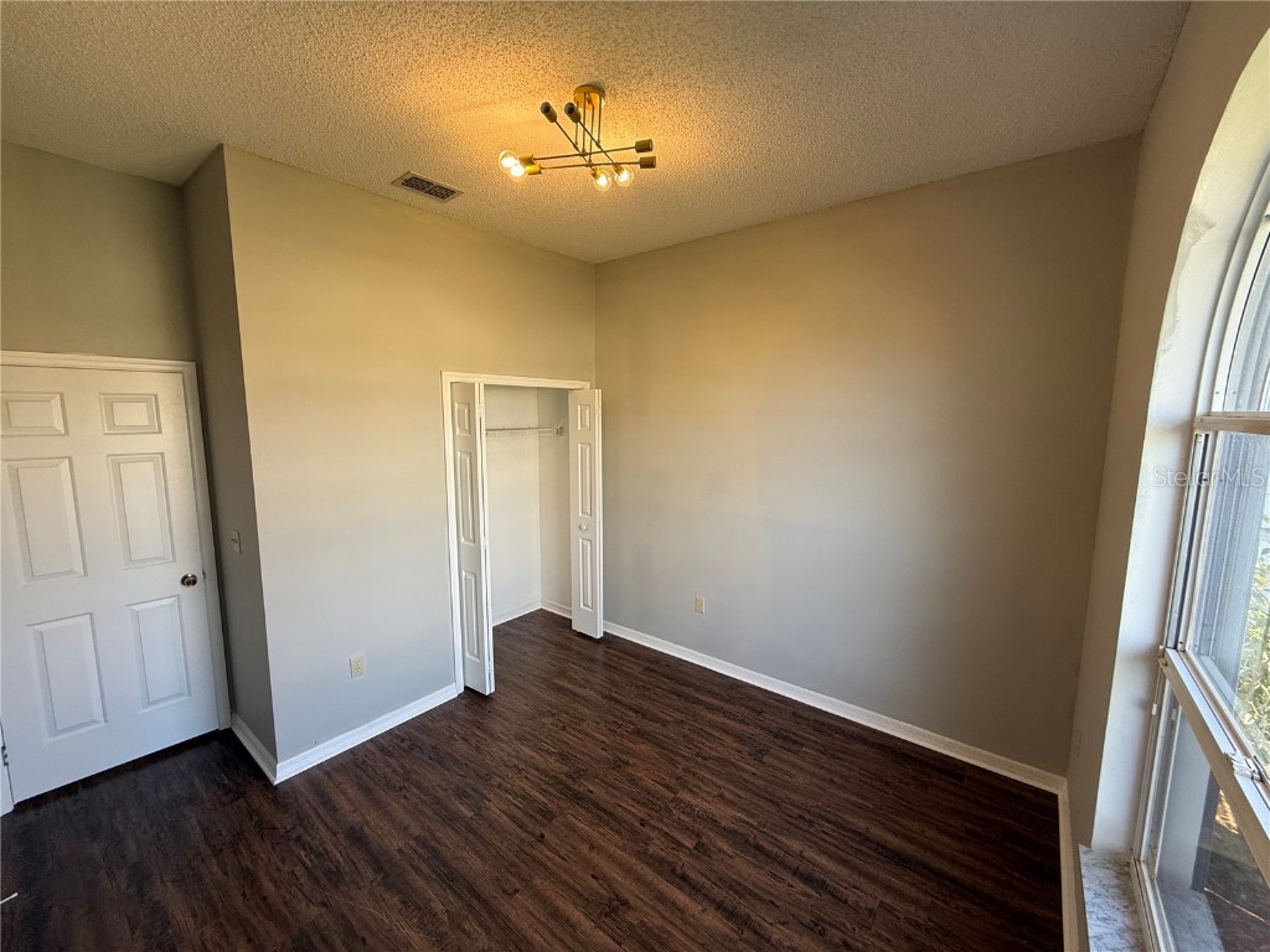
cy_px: 476
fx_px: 514
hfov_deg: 102.1
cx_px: 635
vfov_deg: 85.7
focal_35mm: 14
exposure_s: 1/99
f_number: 2.2
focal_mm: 2.22
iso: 100
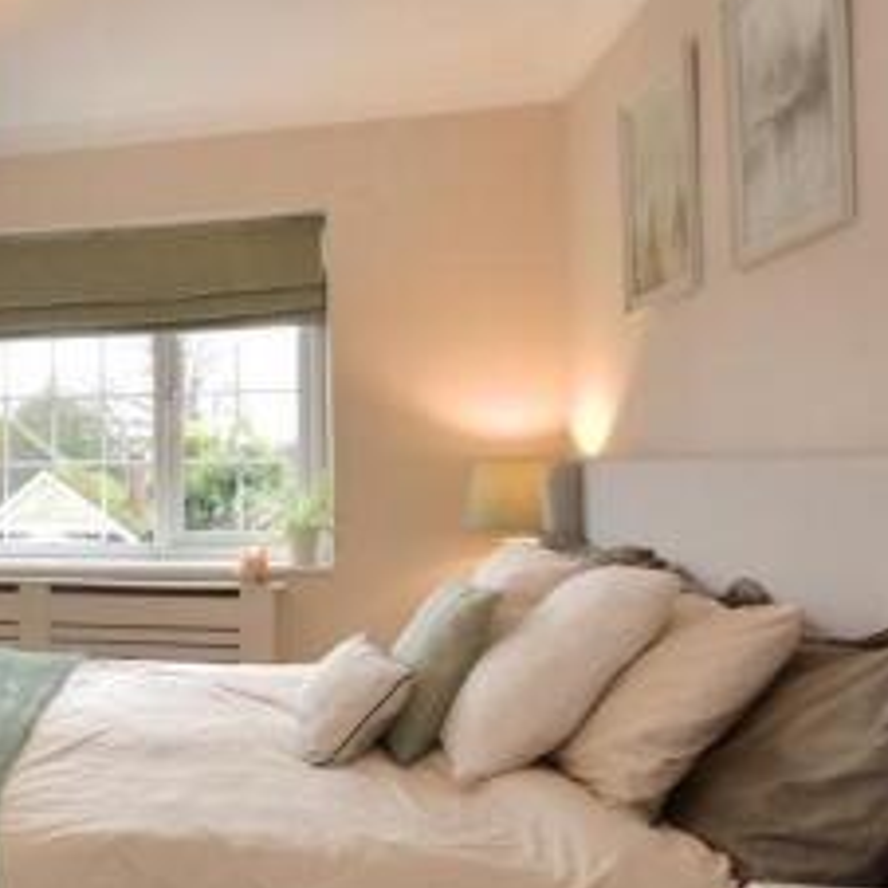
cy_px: 477
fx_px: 1074
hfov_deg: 36.3
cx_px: -139
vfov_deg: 44.9
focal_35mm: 37
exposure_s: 1/2
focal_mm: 10
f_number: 8
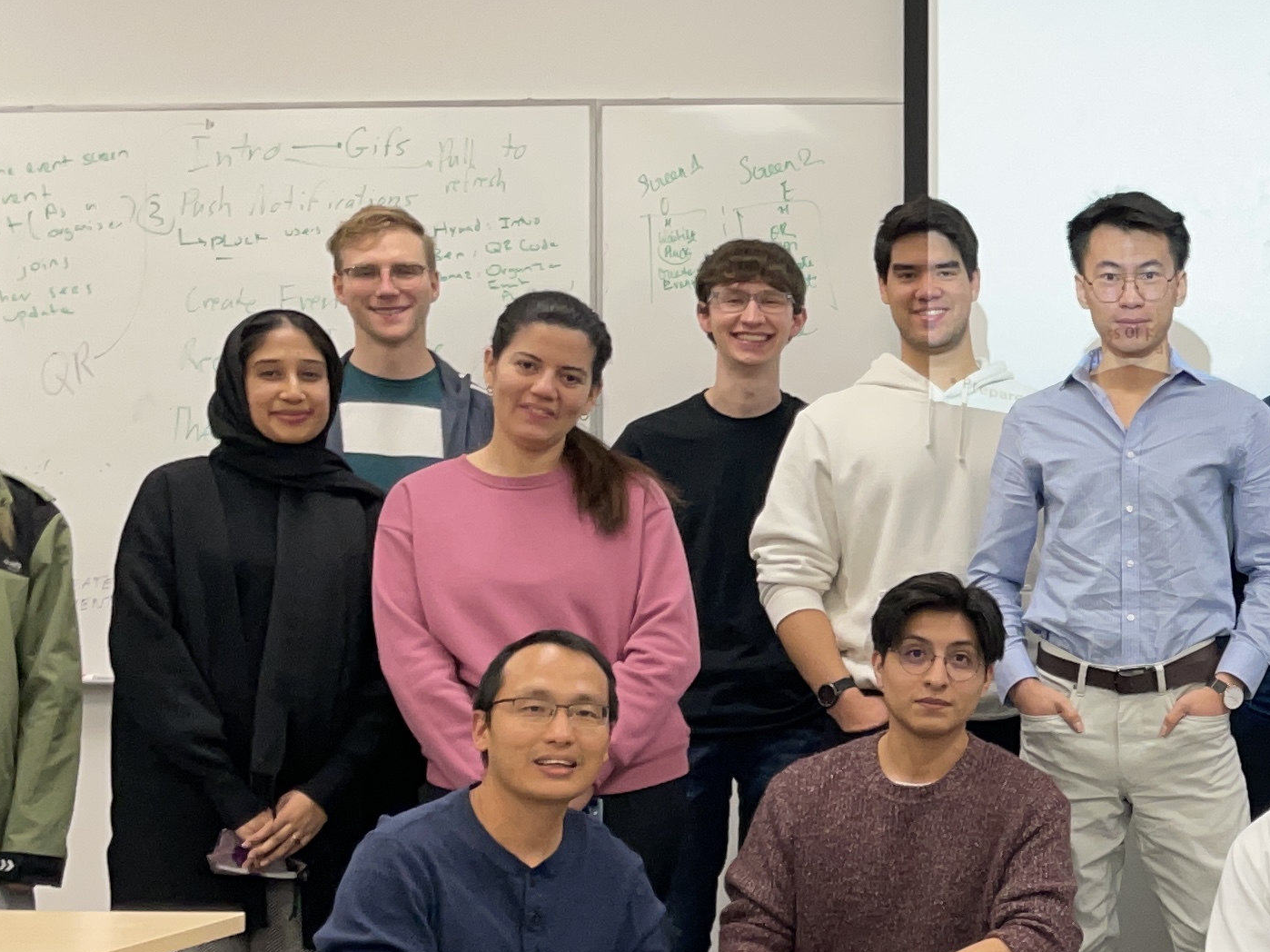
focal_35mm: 75
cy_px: 629
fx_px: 2751
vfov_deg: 19.6
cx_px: 1413
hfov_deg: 24.2
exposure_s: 1/60
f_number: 1.6
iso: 125
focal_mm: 4.2
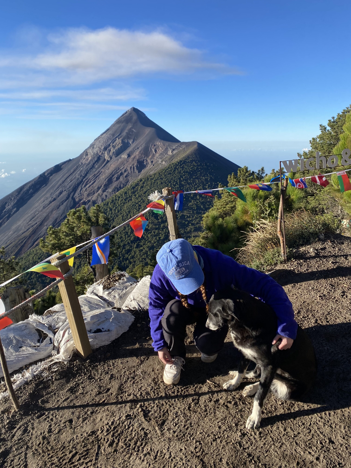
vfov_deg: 67.3
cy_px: 234
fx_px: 352
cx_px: 176
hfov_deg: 53.1
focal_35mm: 26
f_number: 1.8
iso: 32
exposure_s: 1/1543
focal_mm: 4.25
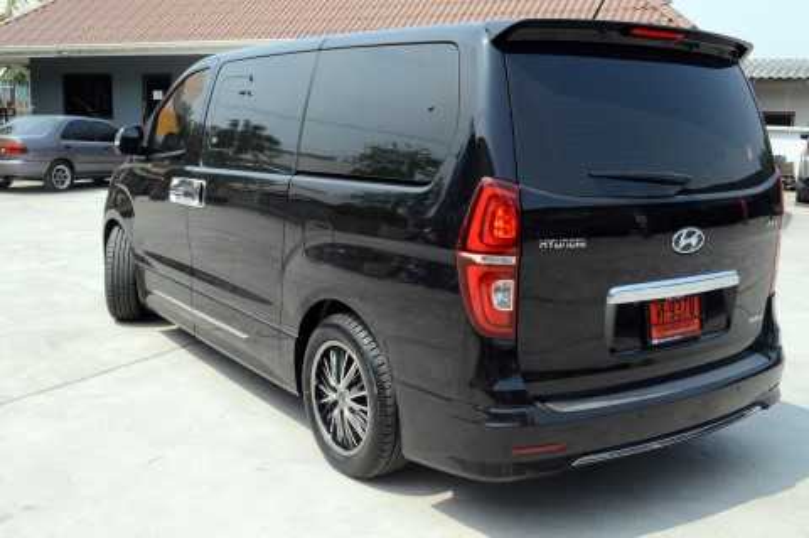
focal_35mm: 36
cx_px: 404
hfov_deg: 53.2
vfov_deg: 36.8
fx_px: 808
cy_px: 269
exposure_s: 1/640
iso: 1600
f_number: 13
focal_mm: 24
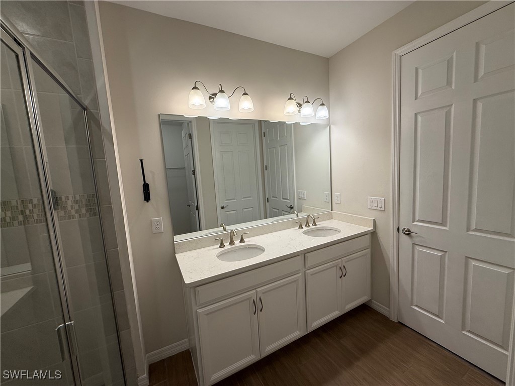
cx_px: 258
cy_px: 193
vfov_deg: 85.7
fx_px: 208
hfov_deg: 102.1
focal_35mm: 14
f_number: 2.2
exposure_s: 1/126
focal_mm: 2.22
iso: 64
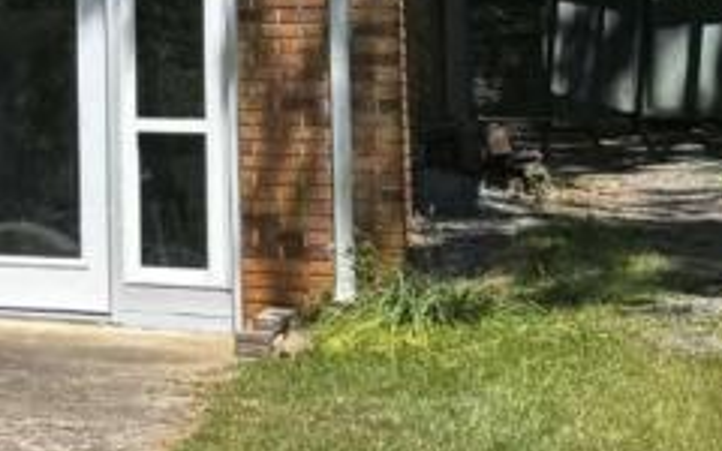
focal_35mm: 127
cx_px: -605
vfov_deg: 10.1
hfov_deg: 14.4
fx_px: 2499
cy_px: -132
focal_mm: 6.76
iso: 80
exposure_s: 1/1721
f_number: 1.78
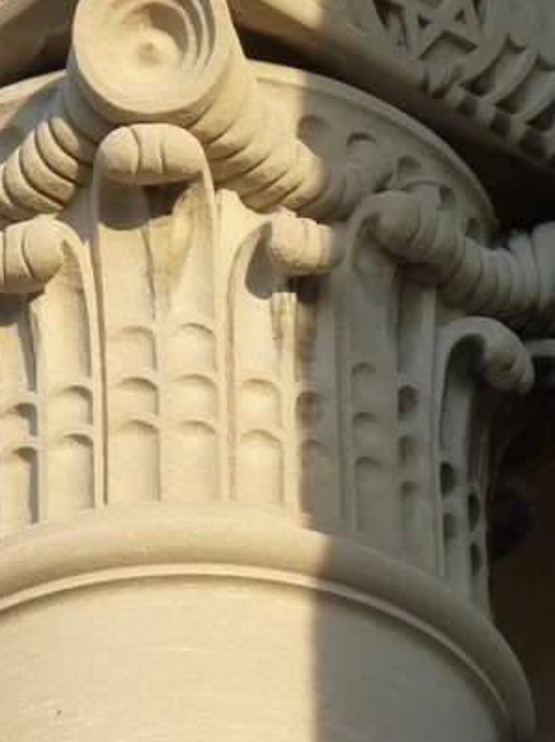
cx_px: 130
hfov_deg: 3.0
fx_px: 10764
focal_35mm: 503
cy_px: 323
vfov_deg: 3.9
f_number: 5.9
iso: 200
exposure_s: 1/125
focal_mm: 45
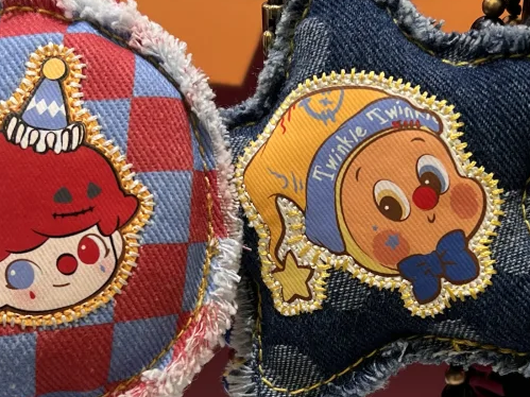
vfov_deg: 19.4
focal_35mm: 75
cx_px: 280
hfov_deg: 26.0
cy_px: 321
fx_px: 1148
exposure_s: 1/100
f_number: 1.5
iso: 40
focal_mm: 5.7
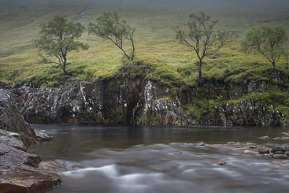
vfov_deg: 33.4
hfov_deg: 48.3
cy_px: 93
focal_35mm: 40
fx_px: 321
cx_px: 164
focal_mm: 35
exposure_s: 10
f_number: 16
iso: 64
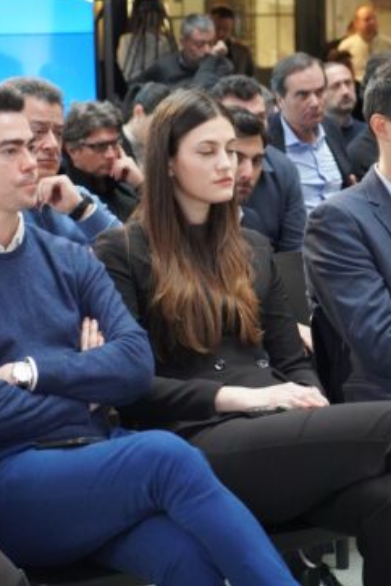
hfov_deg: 13.2
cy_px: 352
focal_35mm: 104
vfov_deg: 19.6
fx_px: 1694
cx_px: 207
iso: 8000
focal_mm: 70
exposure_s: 1/160
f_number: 4
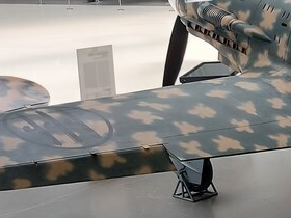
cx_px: 411
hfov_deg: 17.5
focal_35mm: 103
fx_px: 866
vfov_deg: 14.2
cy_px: 201
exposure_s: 1/100
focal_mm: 5.23
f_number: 1.8
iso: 40
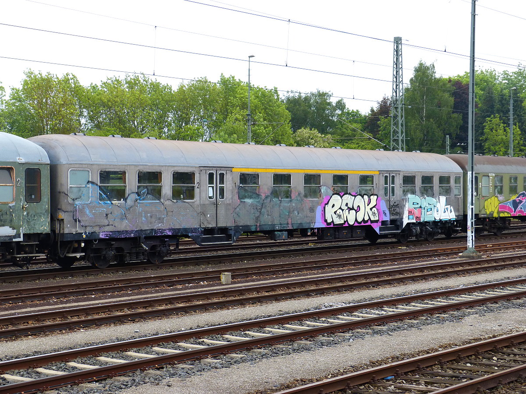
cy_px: 197
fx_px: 1140
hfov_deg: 26.0
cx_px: 263
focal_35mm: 75
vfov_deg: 19.6
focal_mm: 13.5
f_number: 4
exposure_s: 1/200
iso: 100
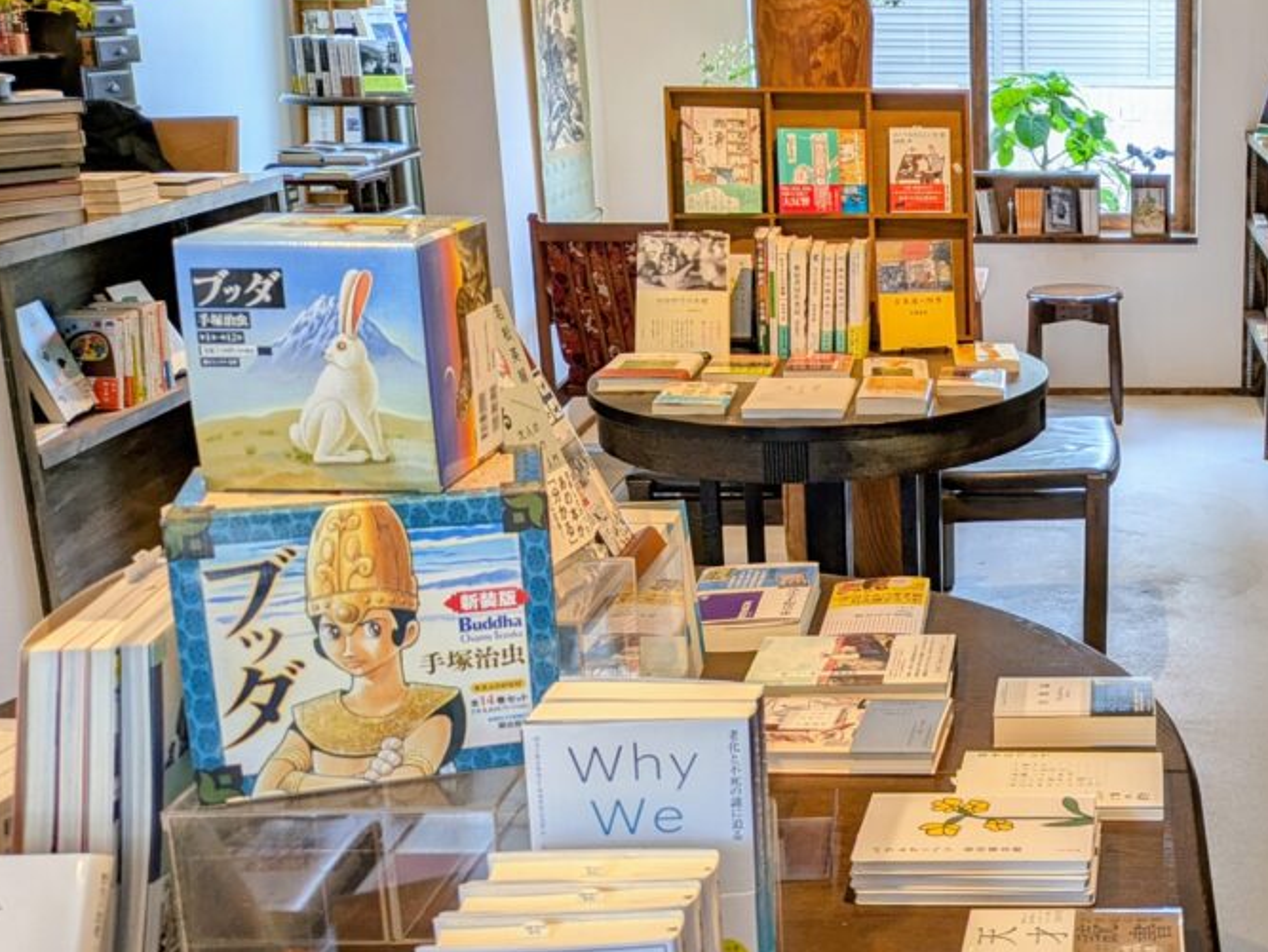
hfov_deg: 36.7
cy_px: 409
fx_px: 1759
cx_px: 1186
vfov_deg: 30.3
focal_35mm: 48
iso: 49
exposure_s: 1/60
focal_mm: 5.43
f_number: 1.89
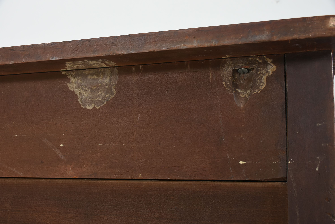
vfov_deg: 29.9
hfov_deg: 43.6
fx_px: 419
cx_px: 168
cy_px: 112
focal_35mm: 45
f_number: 9
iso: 200
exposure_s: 1/160
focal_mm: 30
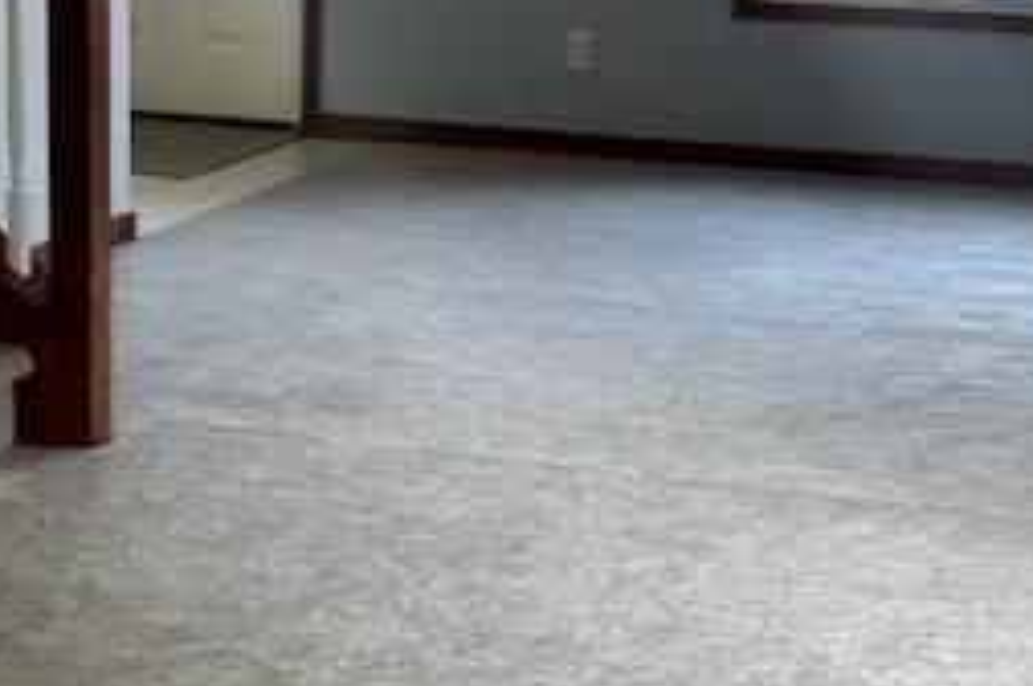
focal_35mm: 107
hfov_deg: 19.0
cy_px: 498
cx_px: 323
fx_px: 3066
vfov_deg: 12.7
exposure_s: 1/60
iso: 100
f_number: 1.6
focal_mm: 5.96
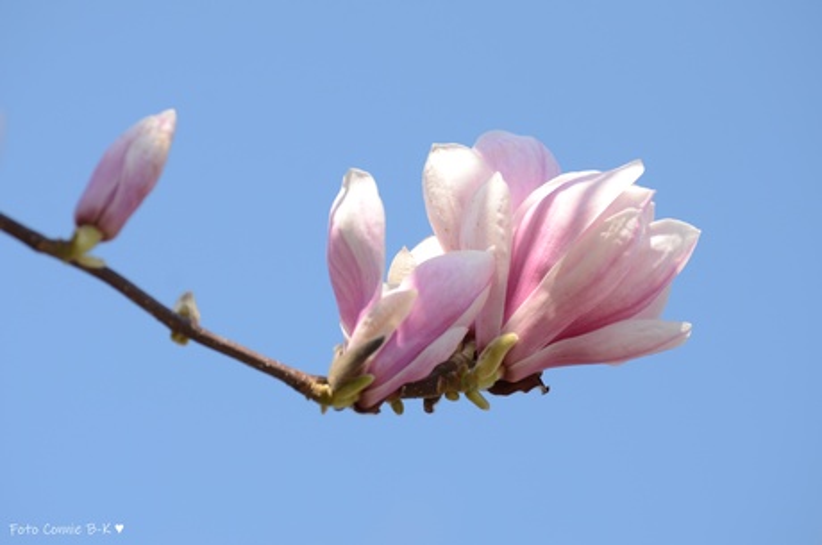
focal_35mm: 248
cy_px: 272
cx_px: 411
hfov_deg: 8.3
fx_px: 5641
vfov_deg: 5.5
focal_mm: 165
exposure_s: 1/500
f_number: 6.3
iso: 200
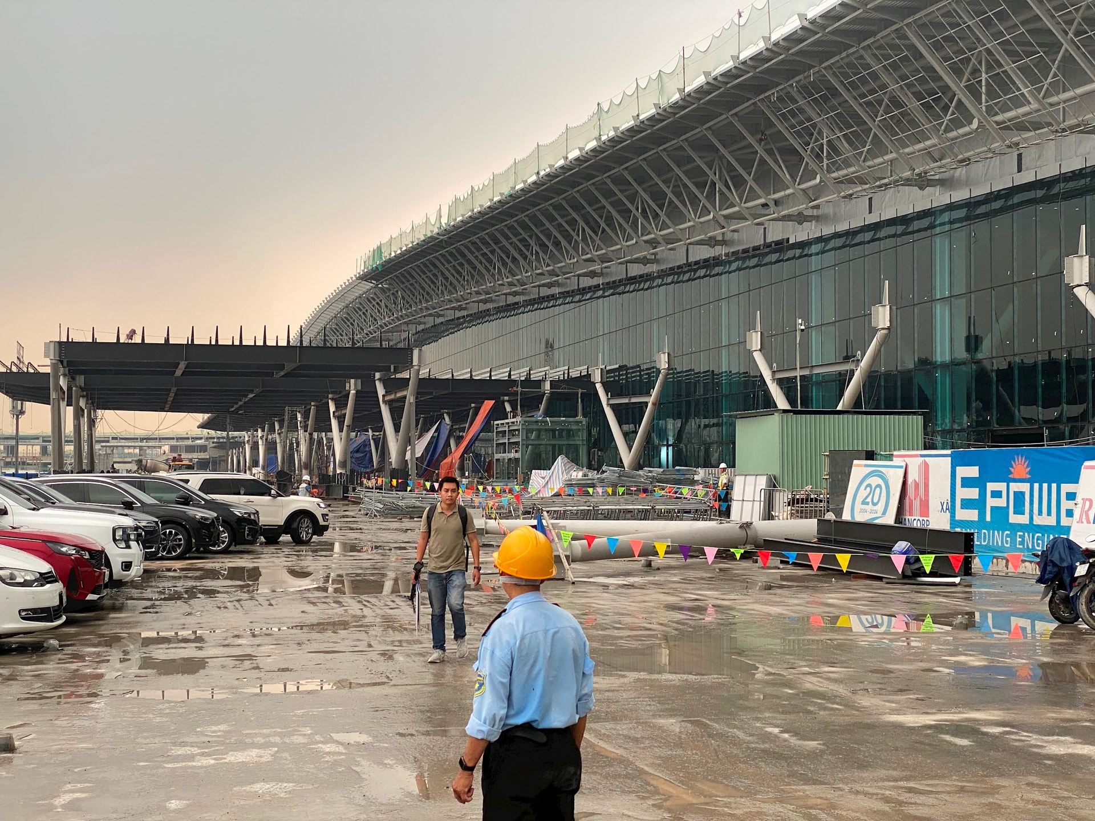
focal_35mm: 52
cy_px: 410
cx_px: 548
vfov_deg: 28.0
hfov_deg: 36.8
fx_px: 1645
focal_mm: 6
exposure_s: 1/122
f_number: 2
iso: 50
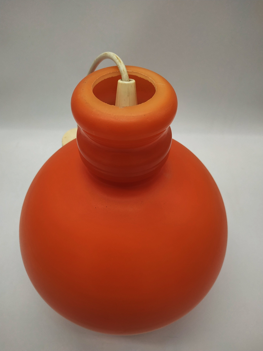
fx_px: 243
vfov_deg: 71.6
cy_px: 176
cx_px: 132
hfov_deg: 56.8
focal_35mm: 24
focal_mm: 3.94
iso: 100
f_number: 1.9
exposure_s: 1/402
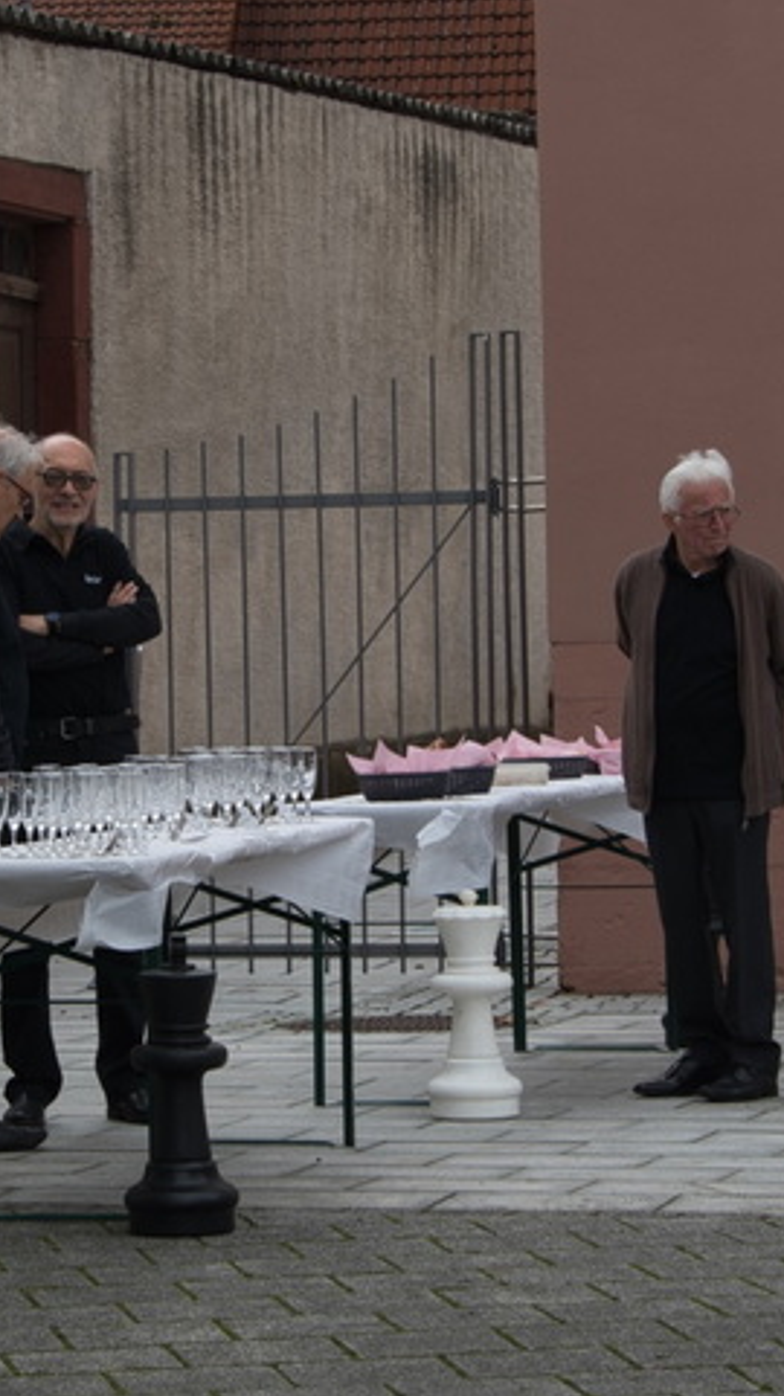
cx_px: 235
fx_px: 6515
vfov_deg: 12.2
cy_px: 660
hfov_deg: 6.9
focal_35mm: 176
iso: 160
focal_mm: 68
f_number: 10
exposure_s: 1/100
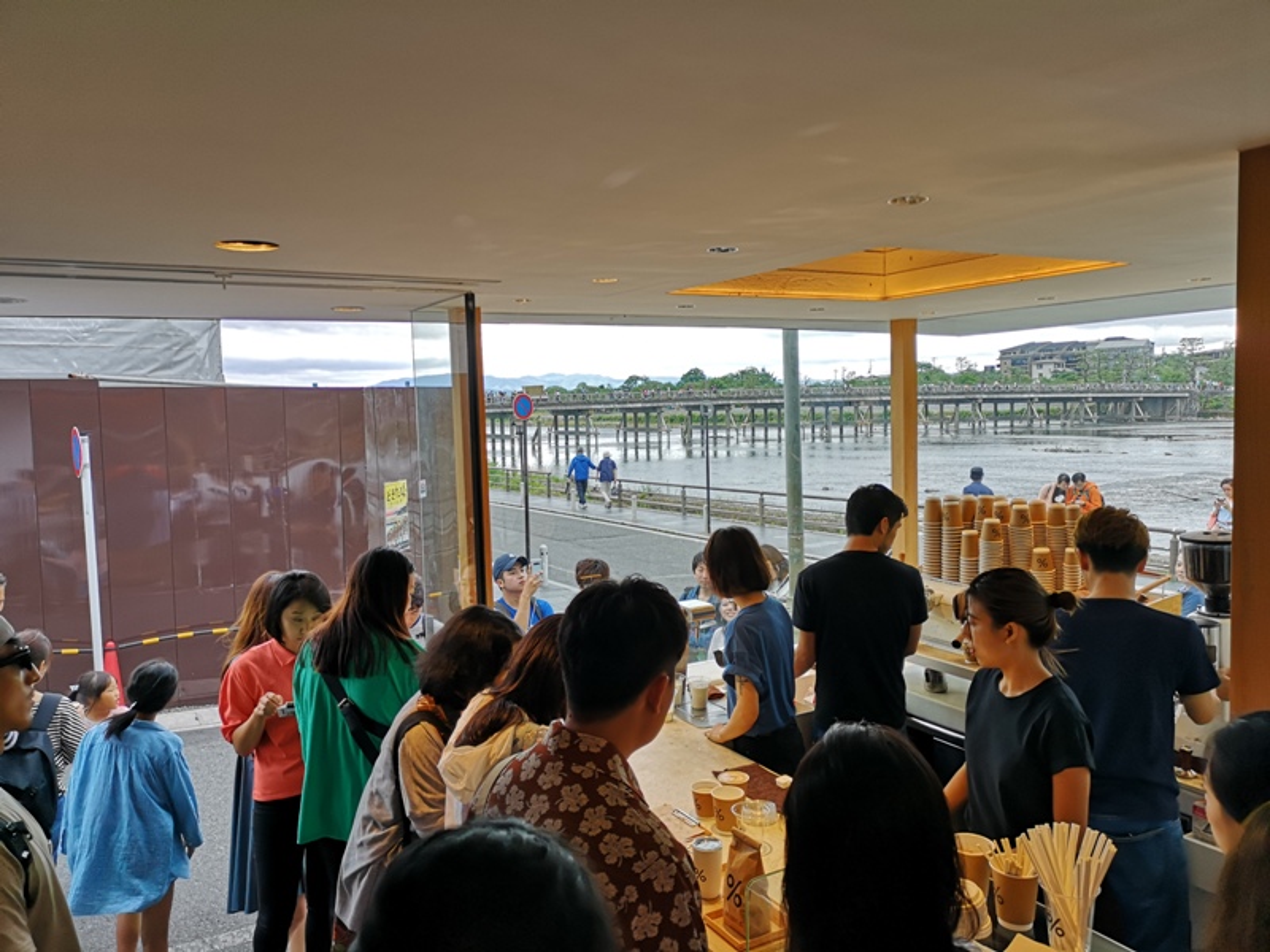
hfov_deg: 65.3
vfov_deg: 51.4
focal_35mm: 27
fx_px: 991
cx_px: 635
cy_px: 476
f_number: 1.8
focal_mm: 3.95
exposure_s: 1/179
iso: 50
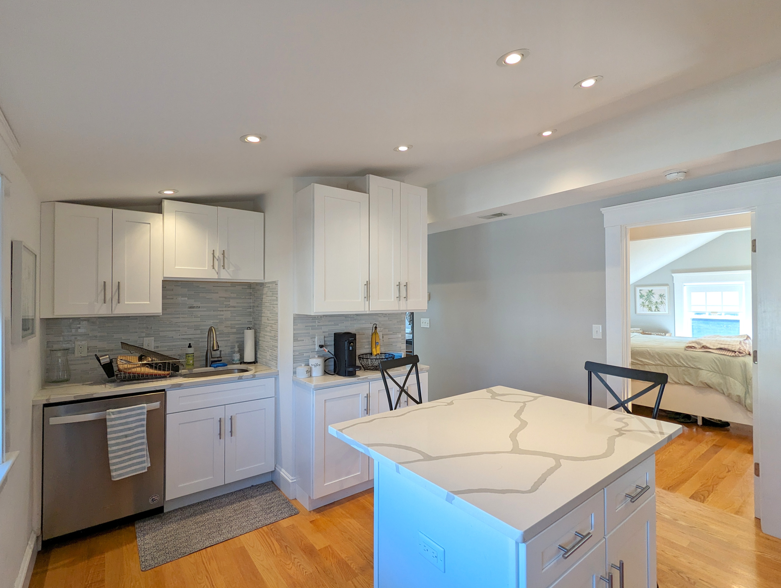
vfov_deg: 78.2
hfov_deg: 94.4
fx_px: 361
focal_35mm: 16
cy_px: 294
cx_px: 390
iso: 112
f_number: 2.2
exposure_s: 1/120
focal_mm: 2.35
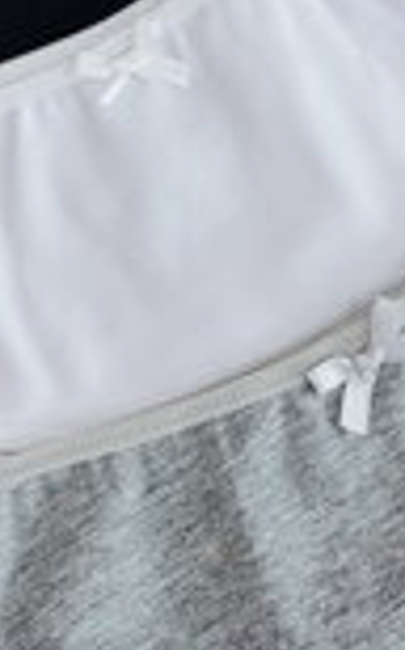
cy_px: 167
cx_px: 97
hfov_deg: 14.8
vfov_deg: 23.3
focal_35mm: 88
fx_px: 1557
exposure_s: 1/100
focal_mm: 6.76
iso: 125
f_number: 1.78
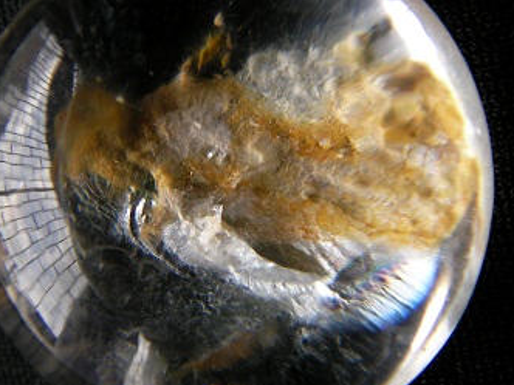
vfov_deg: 26.6
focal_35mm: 55
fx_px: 817
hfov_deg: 34.9
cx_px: 228
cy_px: 179
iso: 50
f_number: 3.3
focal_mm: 6.3
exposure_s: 1/82.6
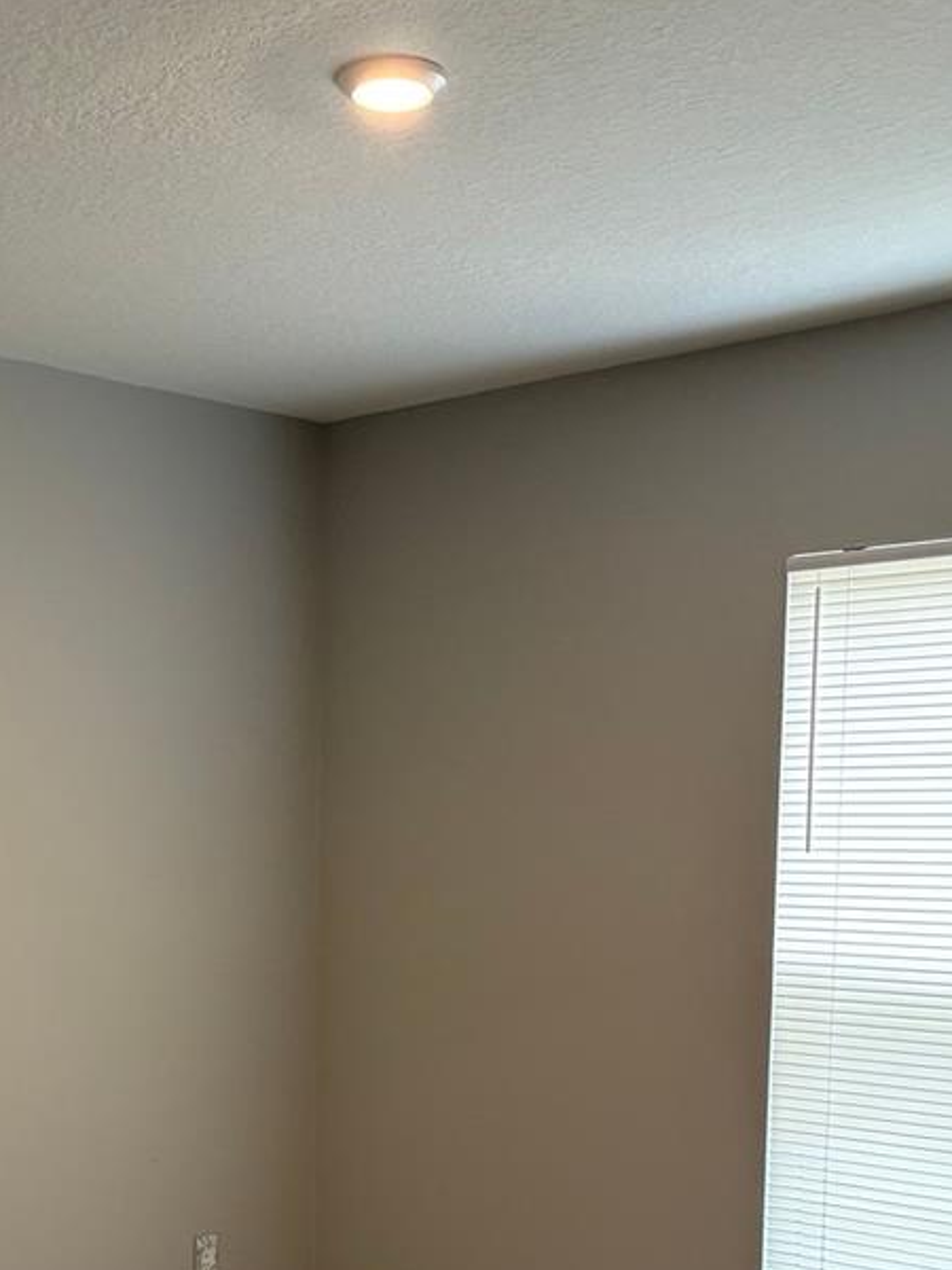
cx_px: 235
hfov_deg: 27.6
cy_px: 1010
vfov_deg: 35.7
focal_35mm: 52
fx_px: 1907
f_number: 1.6
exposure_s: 1/60
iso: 125
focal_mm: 5.96
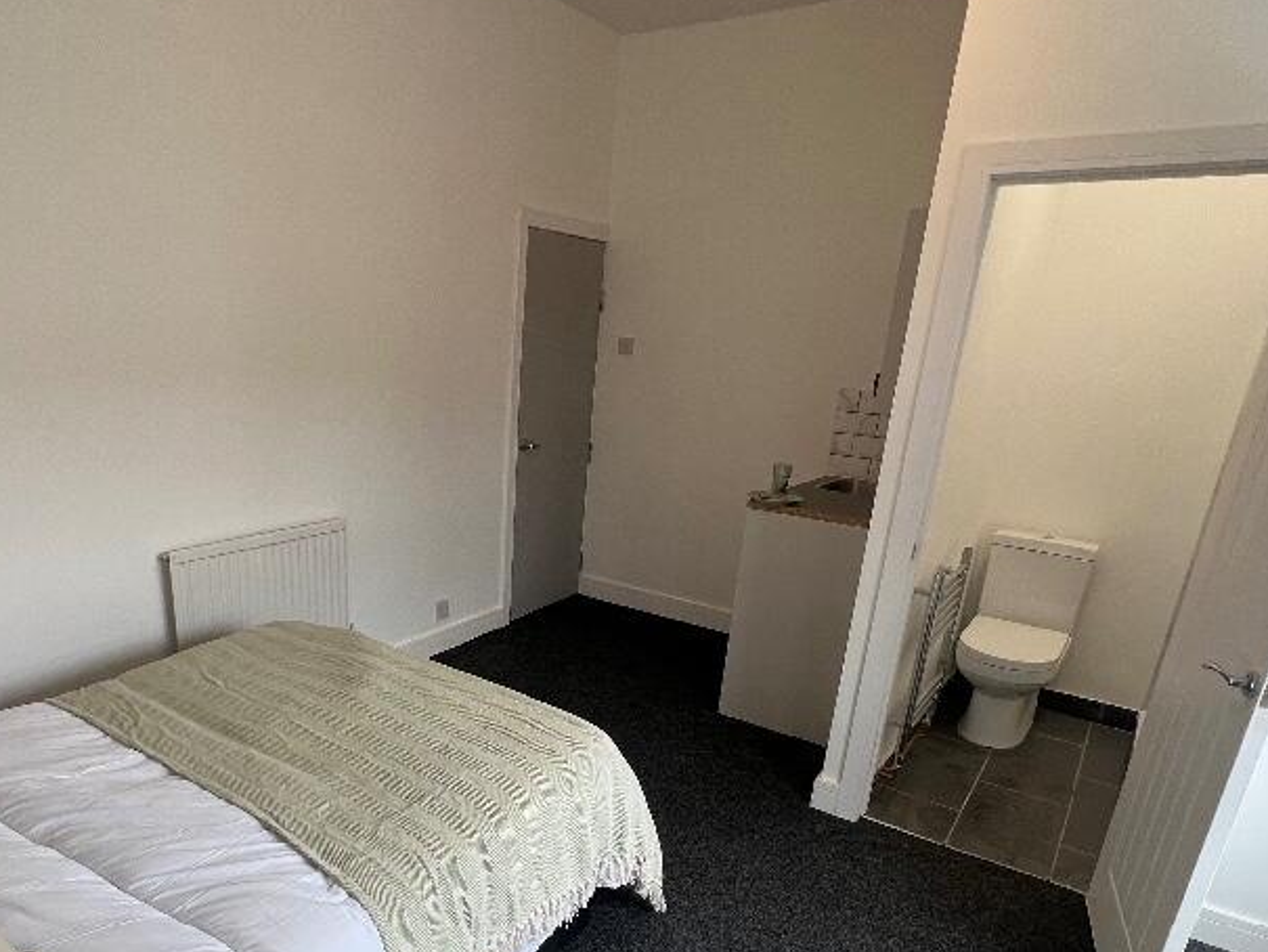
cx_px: 511
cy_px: 640
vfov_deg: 59.6
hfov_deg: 75.6
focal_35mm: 22
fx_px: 806
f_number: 1.8
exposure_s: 1/99
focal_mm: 1.57
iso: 100
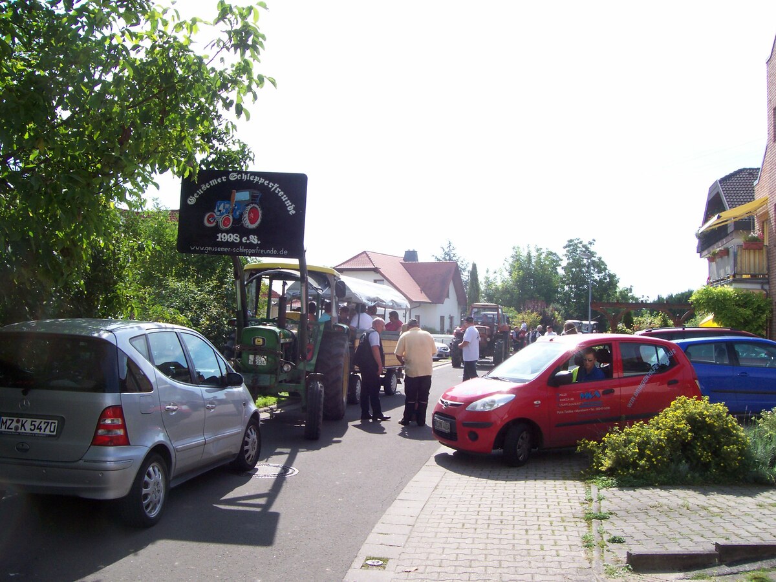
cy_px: 291
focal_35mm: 34
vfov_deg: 41.8
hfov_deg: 54.0
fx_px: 762
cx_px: 388
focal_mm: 5.6
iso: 80
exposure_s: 1/316
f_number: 5.1
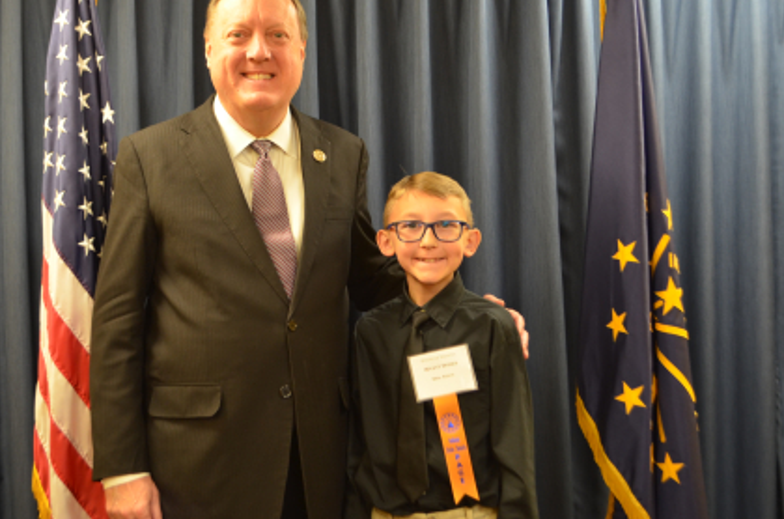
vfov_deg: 26.3
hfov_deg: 38.8
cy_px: 235
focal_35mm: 51
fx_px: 1108
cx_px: 325
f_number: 4.5
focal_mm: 28
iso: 640
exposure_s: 1/15
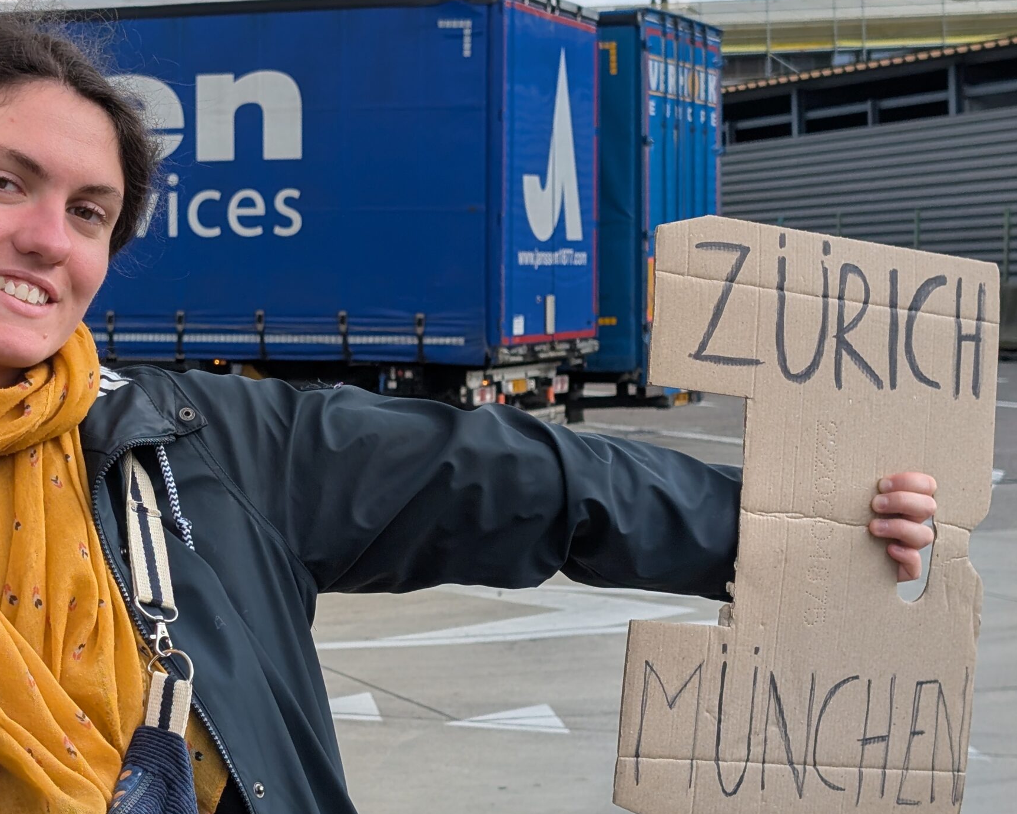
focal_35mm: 71
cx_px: 360
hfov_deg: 26.6
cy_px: 427
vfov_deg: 21.6
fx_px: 2137
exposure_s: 1/569
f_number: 1.68
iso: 21
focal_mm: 6.9
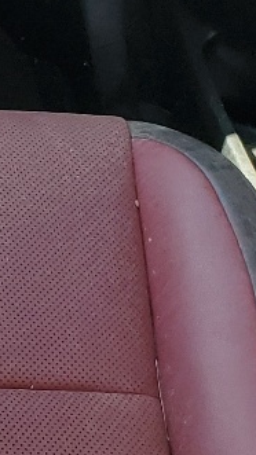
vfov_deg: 15.6
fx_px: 1655
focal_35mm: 137
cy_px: 118
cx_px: -570
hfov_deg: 7.5
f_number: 1.5
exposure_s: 1/303
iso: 50
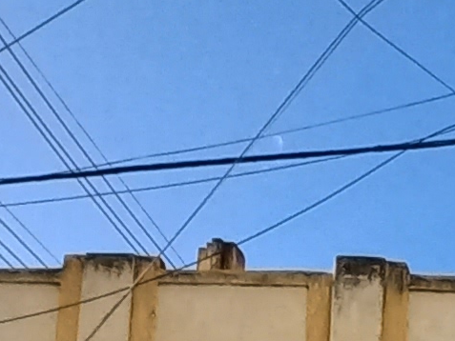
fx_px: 1170
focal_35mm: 89
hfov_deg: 19.3
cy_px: 685
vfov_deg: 14.0
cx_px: 680
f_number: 2.2
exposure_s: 1/996
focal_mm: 1.42
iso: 40
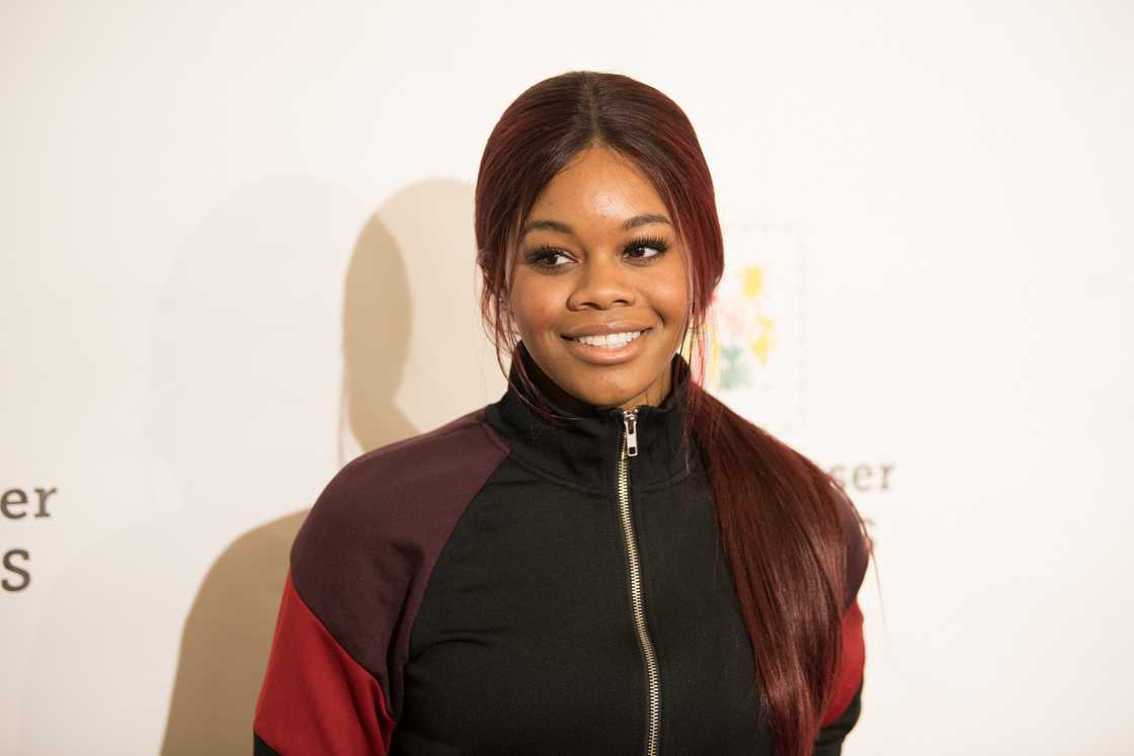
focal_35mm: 110
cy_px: 378
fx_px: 3465
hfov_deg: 18.6
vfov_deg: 12.5
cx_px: 567
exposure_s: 1/250
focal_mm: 110
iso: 2000
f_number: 2.8
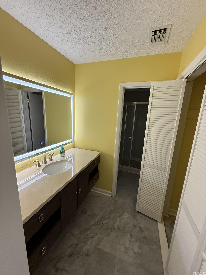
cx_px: 103
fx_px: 111
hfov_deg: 85.7
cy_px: 138
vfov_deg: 102.1
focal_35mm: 14
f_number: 2.2
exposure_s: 1/99
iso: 125
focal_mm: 2.22
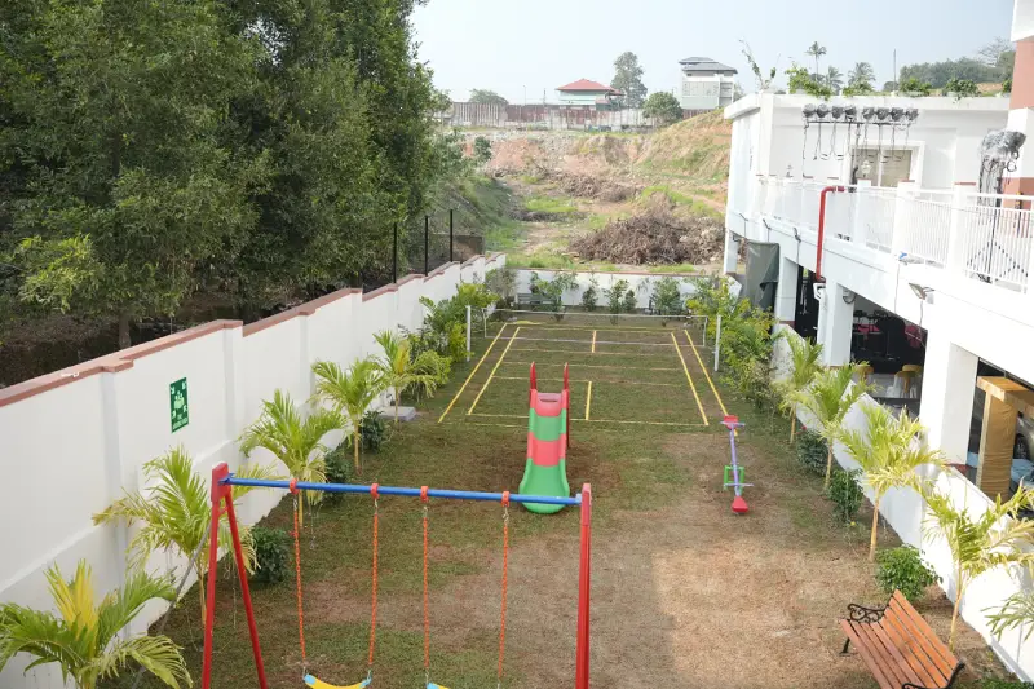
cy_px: 344
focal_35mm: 33
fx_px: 950
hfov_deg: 57.1
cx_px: 517
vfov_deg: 39.8
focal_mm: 33.1
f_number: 4
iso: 400
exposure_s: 1/1000
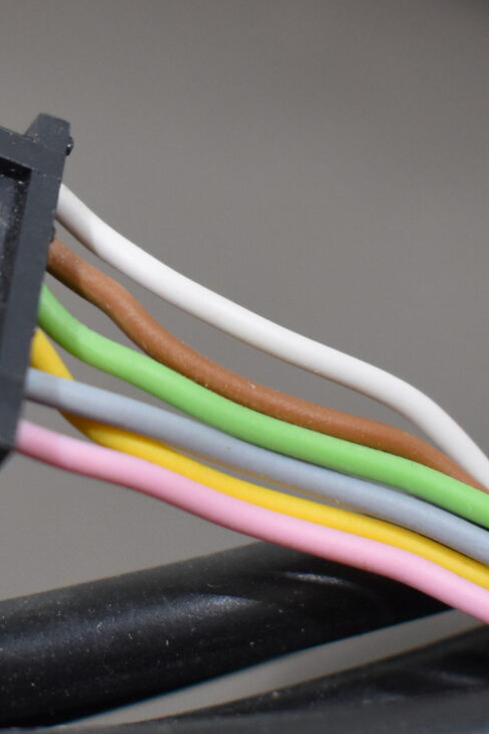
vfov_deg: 15.5
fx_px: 2684
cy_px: 283
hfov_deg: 10.3
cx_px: 31
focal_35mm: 132
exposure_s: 1/200
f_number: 4
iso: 800
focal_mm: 25
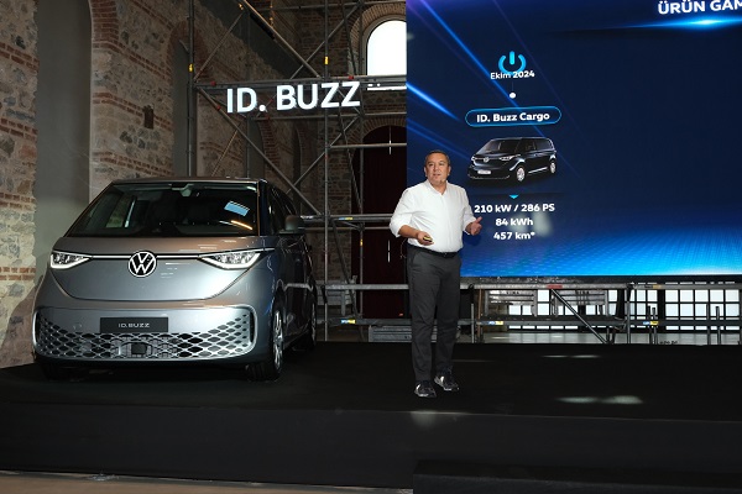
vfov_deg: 35.9
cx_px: 371
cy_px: 247
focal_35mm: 37
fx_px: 763
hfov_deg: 51.9
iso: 1600
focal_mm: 24.9
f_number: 8
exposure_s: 1/100
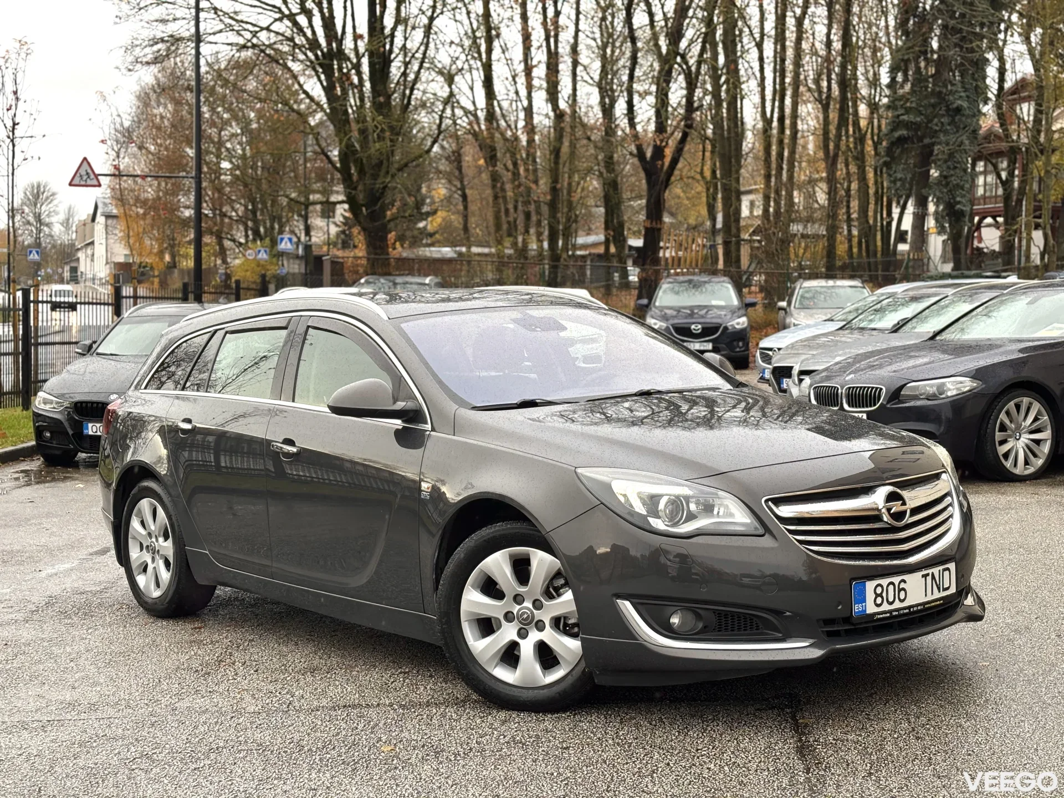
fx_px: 1598
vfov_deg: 28.0
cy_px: 399
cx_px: 532
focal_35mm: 52
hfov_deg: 36.8
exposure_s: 1/172
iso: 40
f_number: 1.6
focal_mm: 5.96
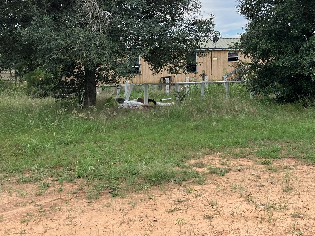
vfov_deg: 30.8
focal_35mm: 46
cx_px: 205
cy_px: 50
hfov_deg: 40.8
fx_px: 419
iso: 32
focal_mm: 3.99
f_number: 1.8
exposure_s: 1/852
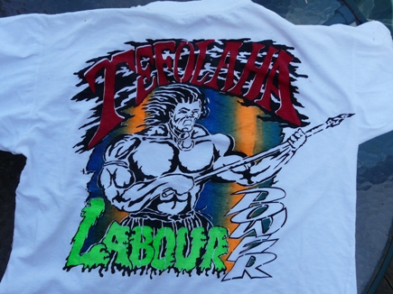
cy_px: 147
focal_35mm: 35
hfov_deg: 52.6
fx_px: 397
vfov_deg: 40.7
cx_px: 196
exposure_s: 1/200
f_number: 5
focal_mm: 4.6
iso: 100
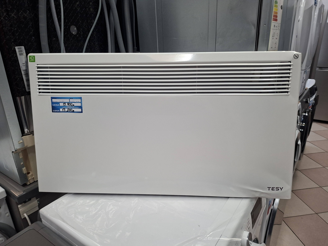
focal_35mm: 23
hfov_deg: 73.9
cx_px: 164
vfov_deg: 58.9
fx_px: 218
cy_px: 123
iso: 200
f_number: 1.8
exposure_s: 1/100
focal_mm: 5.54
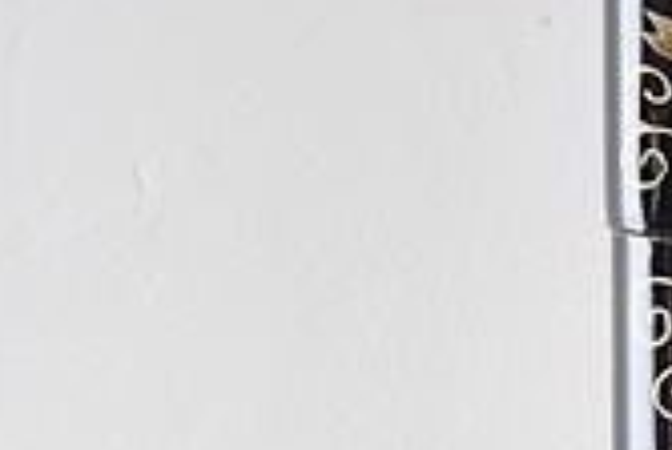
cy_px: 836
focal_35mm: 444
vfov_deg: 3.1
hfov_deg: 4.6
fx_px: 8297
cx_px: 817
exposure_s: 1/4
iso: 200
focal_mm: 55
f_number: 5.6
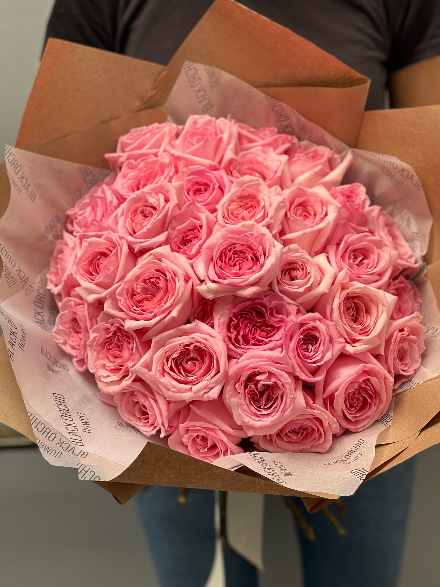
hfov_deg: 19.1
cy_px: 294
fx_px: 1305
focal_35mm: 77
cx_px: 220
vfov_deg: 25.3
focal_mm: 9
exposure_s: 1/121
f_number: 2.8
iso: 32
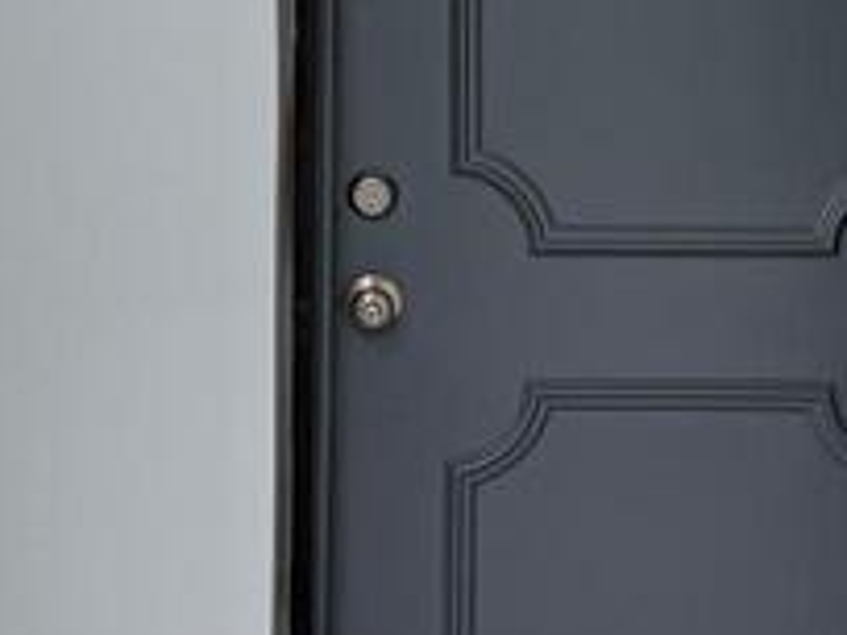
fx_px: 2300
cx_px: 515
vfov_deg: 15.6
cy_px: 79
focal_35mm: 94
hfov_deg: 20.8
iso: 64
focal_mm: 6.76
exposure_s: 1/176
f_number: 1.78
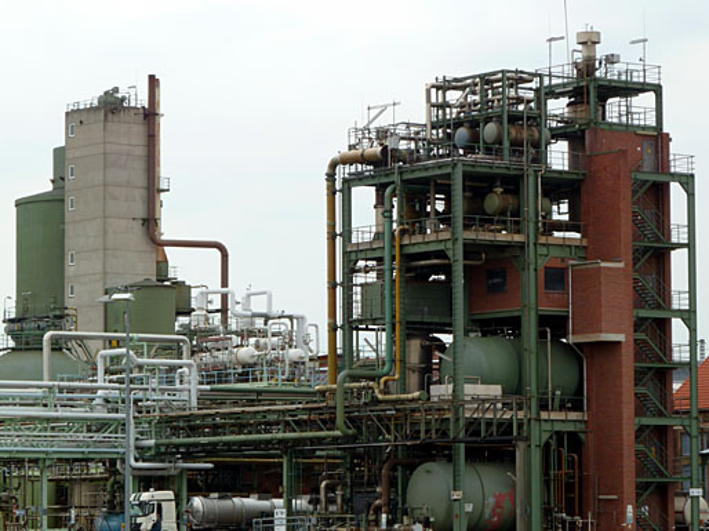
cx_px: 370
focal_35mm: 160
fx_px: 3276
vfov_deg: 9.3
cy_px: 301
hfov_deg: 12.4
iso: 80
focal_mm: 22.5
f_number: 4.5
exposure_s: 1/80
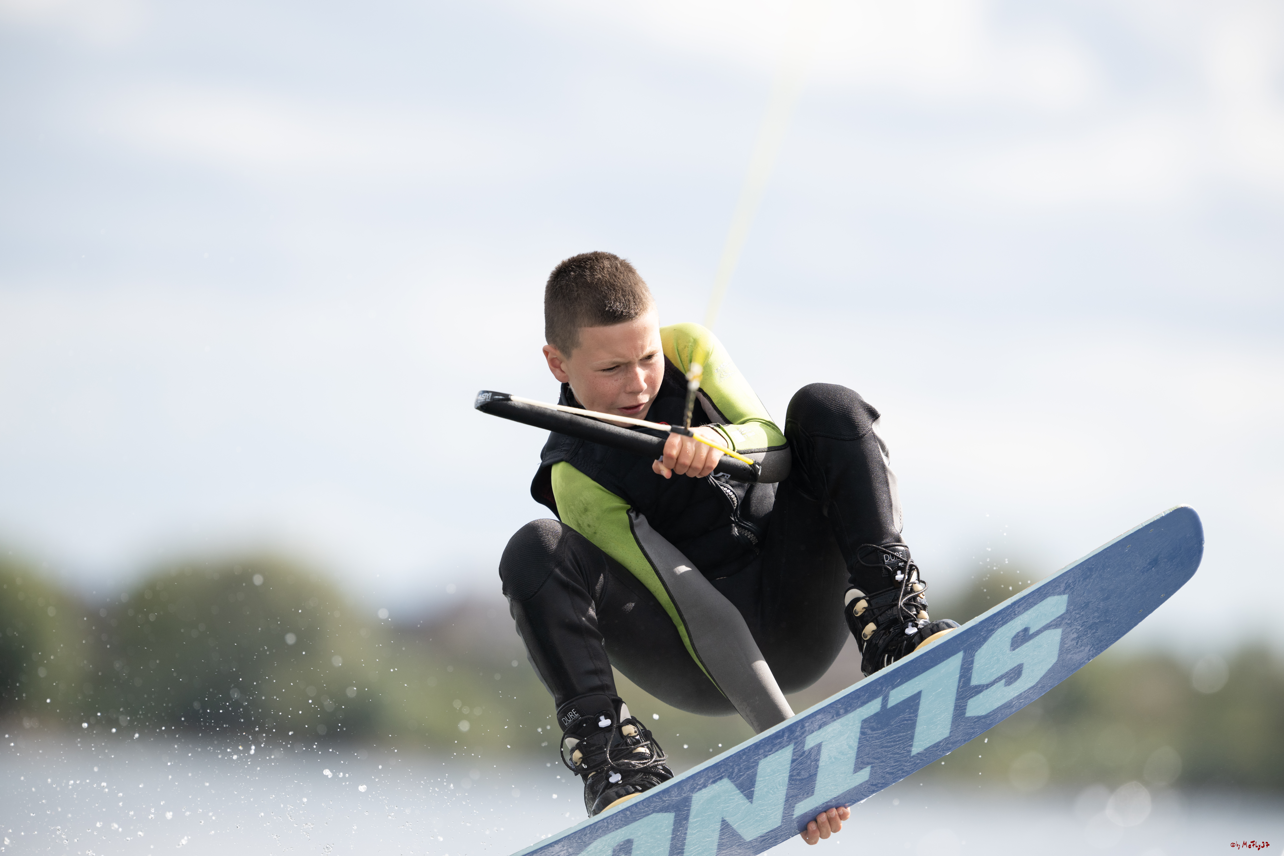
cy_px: 428
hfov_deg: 5.2
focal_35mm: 400
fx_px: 14266
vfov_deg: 3.4
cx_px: 642
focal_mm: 400
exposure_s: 1/2500
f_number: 4
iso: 320
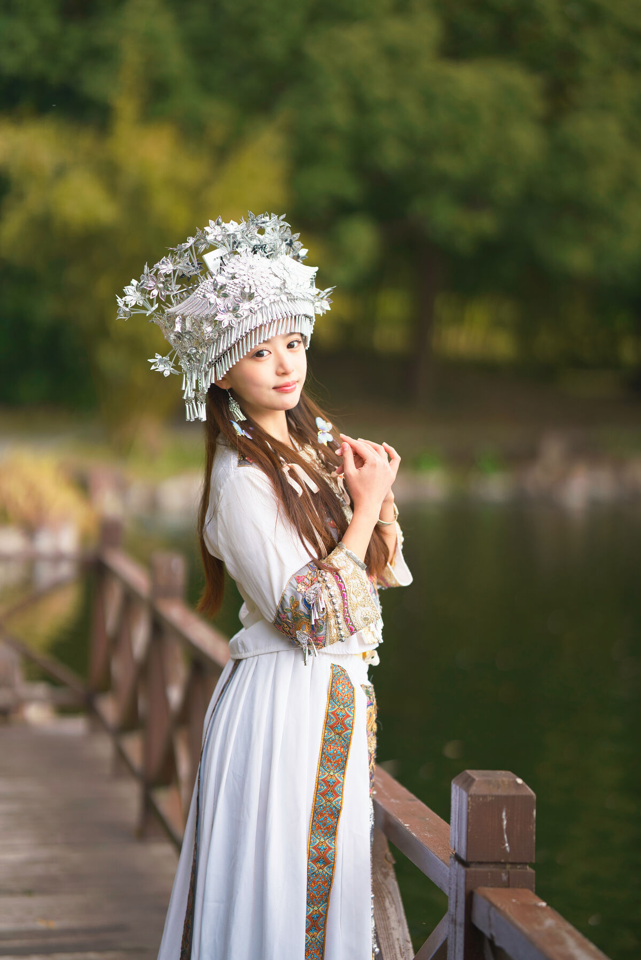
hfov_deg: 16.1
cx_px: 320
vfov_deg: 23.9
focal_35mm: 85
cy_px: 480
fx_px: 2269
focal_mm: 85
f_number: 1.4
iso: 100
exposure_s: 1/3200
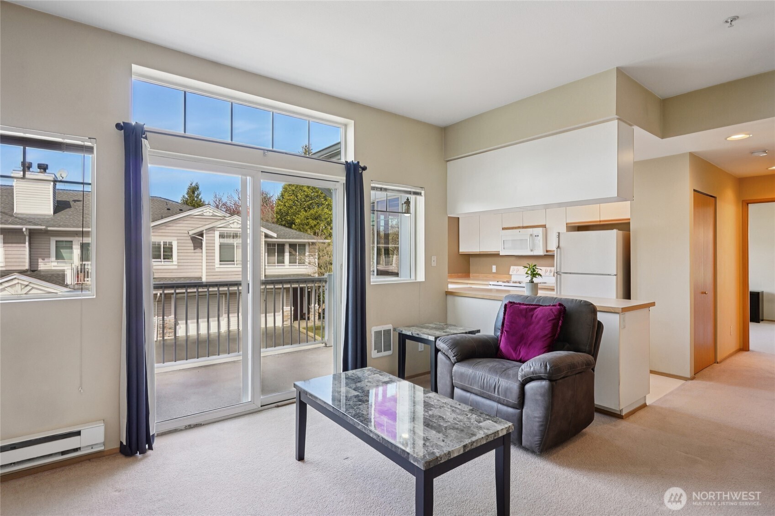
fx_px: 366
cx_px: 388
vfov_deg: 70.4
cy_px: 258
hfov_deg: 93.3
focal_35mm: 17
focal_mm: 17
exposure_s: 1/45
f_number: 8
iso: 400
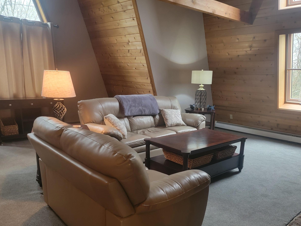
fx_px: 261
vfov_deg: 46.6
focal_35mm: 30
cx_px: 163
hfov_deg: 59.9
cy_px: 134
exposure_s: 1/40
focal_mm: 6.7
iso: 250
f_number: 1.8
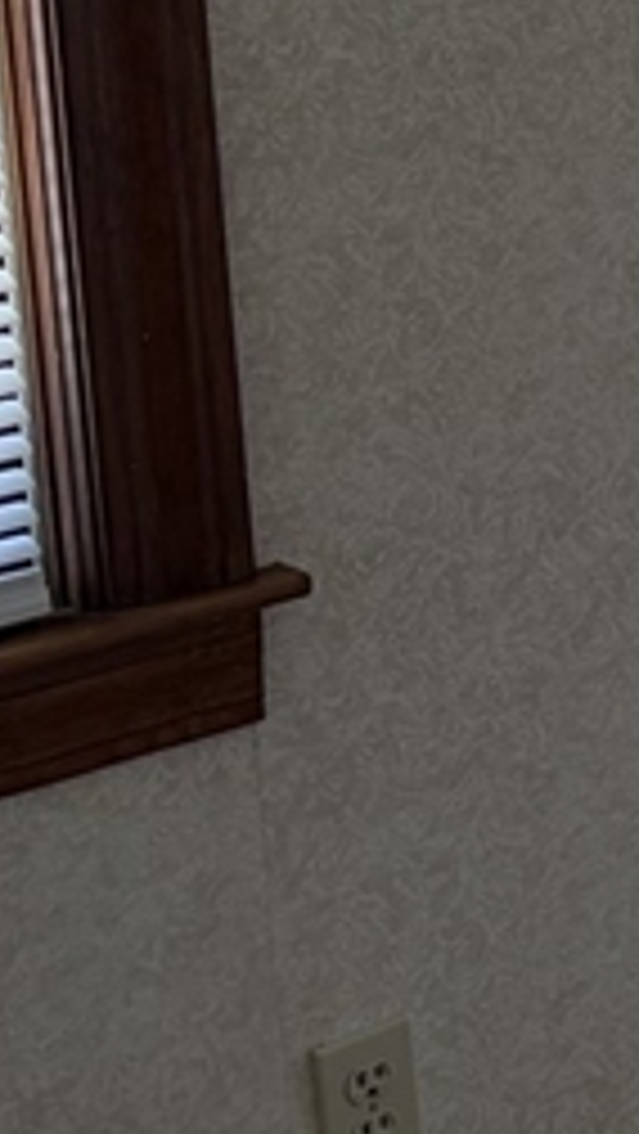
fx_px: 3459
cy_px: -117
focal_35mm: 115
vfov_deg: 17.9
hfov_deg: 8.1
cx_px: 2246
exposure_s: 1/136
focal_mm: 5.96
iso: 32
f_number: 1.6
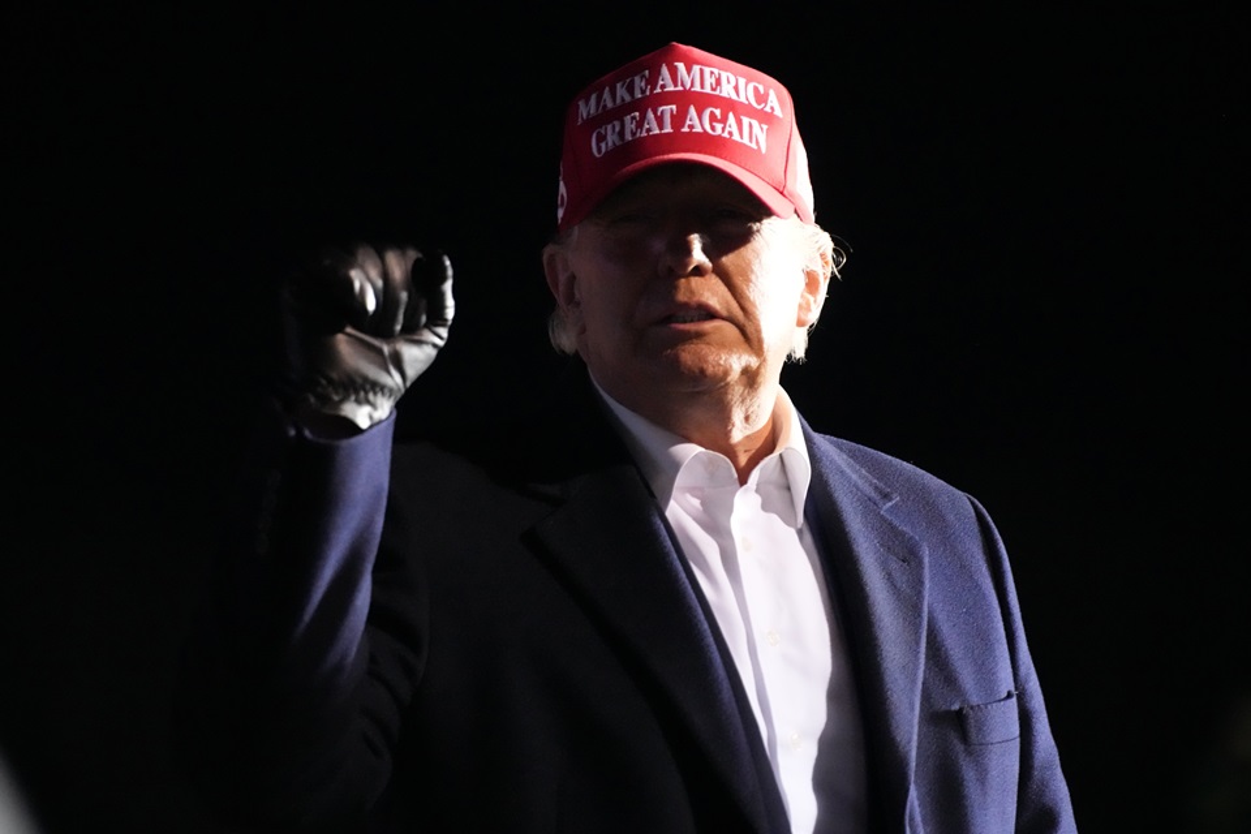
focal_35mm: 334
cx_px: 626
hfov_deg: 6.2
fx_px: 11606
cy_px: 417
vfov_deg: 4.1
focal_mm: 334
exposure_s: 1/800
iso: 16000
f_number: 5.6
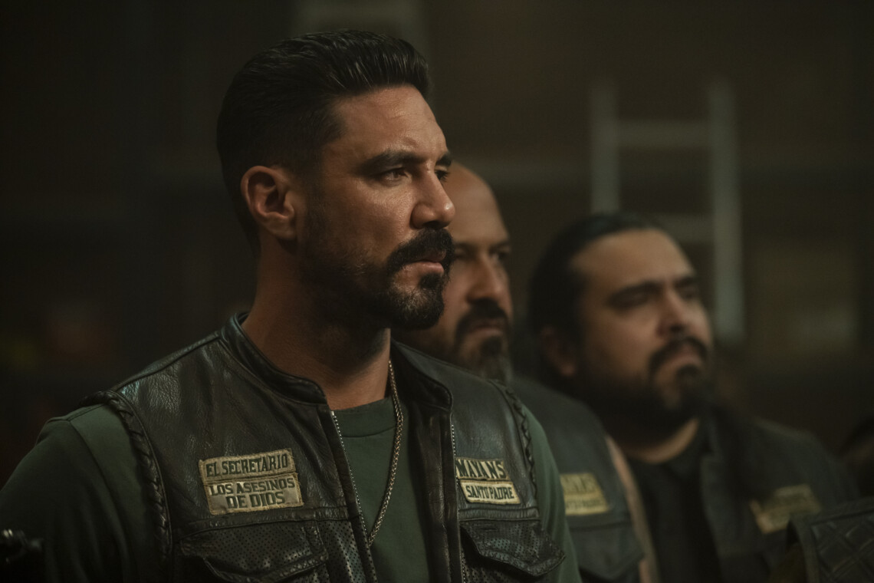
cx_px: 437
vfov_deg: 10.2
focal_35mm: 135
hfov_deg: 15.2
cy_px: 292
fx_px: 3277
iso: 5000
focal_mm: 135
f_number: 3.5
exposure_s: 1/100
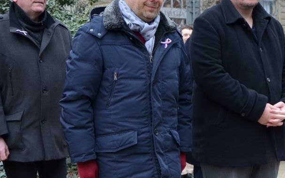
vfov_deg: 14.4
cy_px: 142
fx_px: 699
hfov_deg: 21.7
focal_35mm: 90
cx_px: 321
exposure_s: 1/80
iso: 400
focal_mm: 24
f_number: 4.5
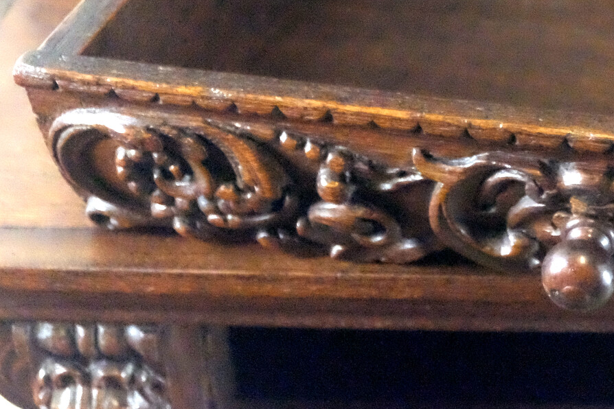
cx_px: 614
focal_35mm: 119
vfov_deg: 11.4
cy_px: 22
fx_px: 2029
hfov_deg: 16.8
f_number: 3.6
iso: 25600
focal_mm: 37.4
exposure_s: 1/180
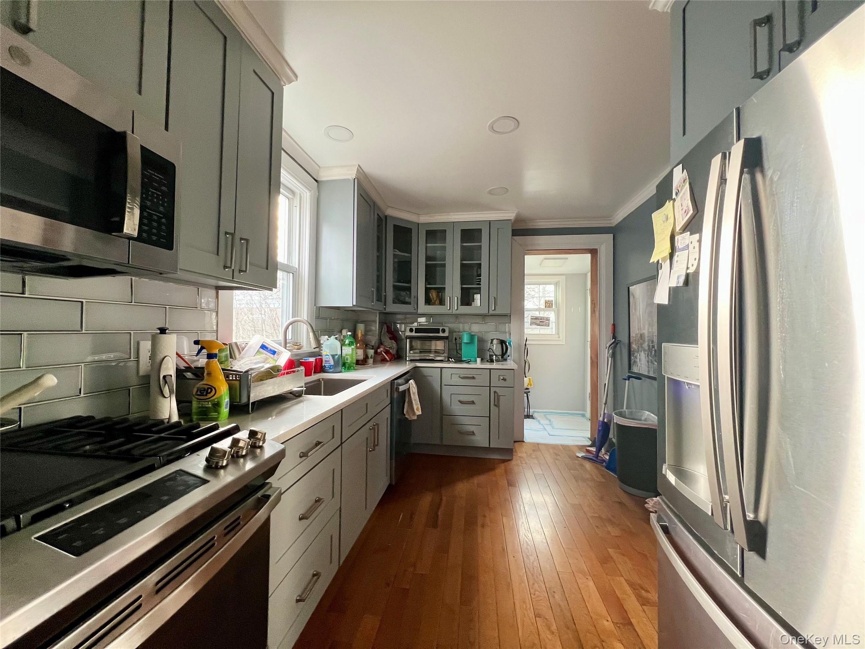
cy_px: 324
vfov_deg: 89.9
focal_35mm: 13
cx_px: 432
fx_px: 325
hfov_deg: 106.2
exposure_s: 1/90
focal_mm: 1.57
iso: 250
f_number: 1.8
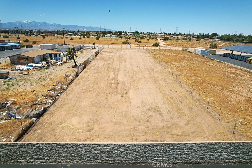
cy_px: 84
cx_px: 126
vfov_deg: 57.2
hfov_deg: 78.6
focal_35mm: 22
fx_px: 154
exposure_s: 1/400
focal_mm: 8.38
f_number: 2.8
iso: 100
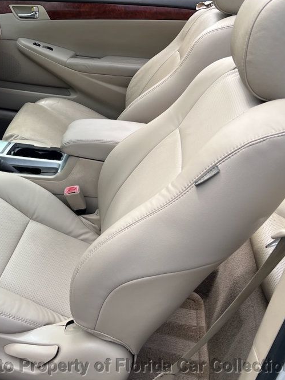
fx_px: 439
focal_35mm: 40
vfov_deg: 46.7
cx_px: 30
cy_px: 166
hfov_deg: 34.0
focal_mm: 5.7
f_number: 1.5
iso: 50
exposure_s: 1/1808
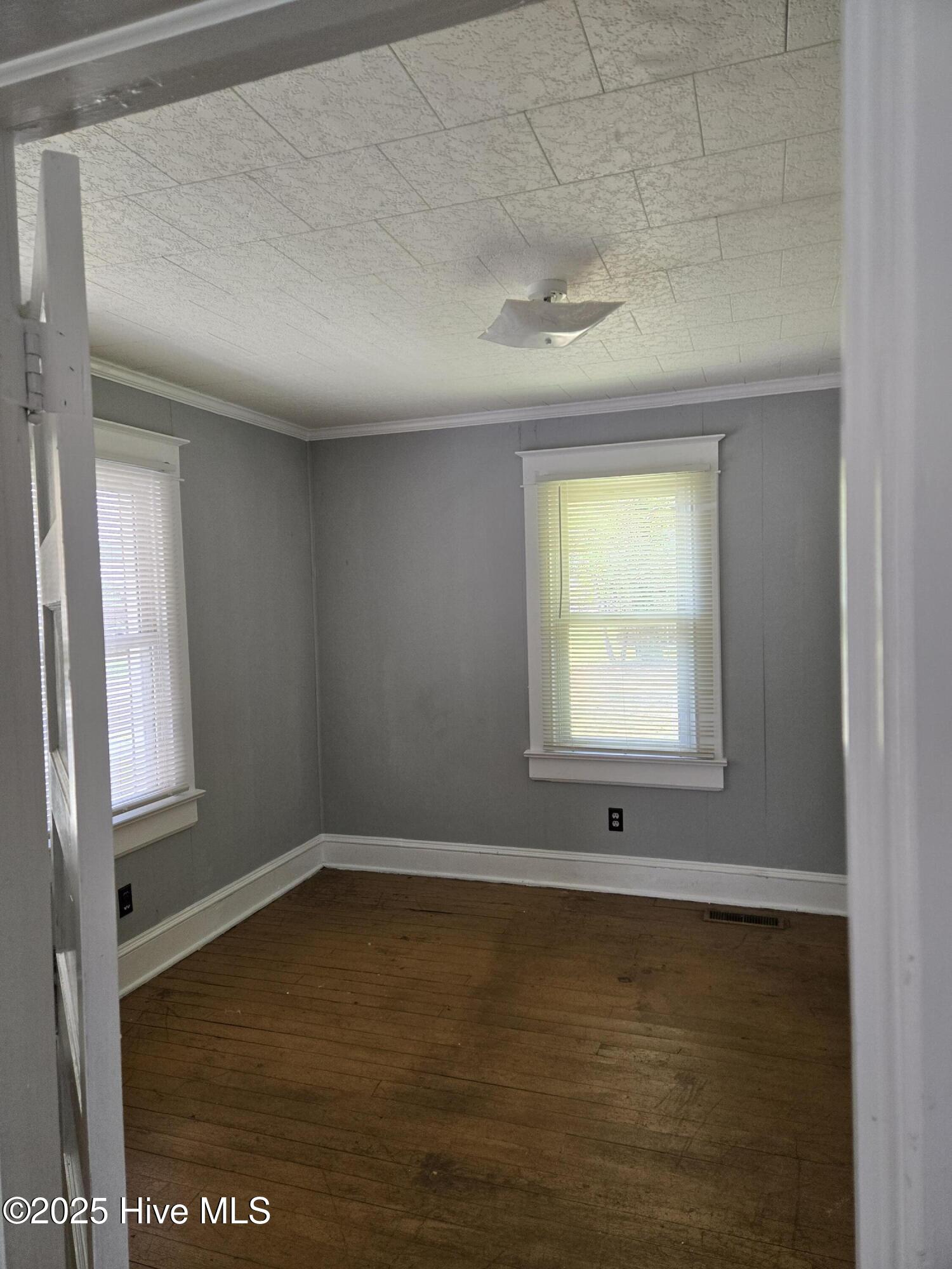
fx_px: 843
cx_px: 476
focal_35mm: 23
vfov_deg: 73.9
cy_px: 634
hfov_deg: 58.9
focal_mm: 5.4
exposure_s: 1/180
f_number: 1.8
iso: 200
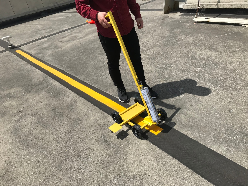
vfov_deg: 49.7
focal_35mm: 28
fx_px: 201
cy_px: 93
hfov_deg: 63.4
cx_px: 124
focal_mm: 3.99
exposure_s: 1/2591
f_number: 1.8
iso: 20
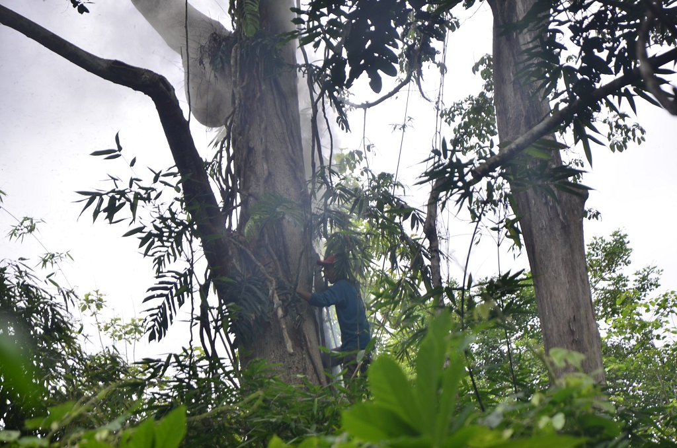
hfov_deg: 13.1
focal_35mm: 158
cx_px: 338
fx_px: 2955
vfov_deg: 8.7
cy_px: 224
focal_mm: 105
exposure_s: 1/45
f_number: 5.6
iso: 100
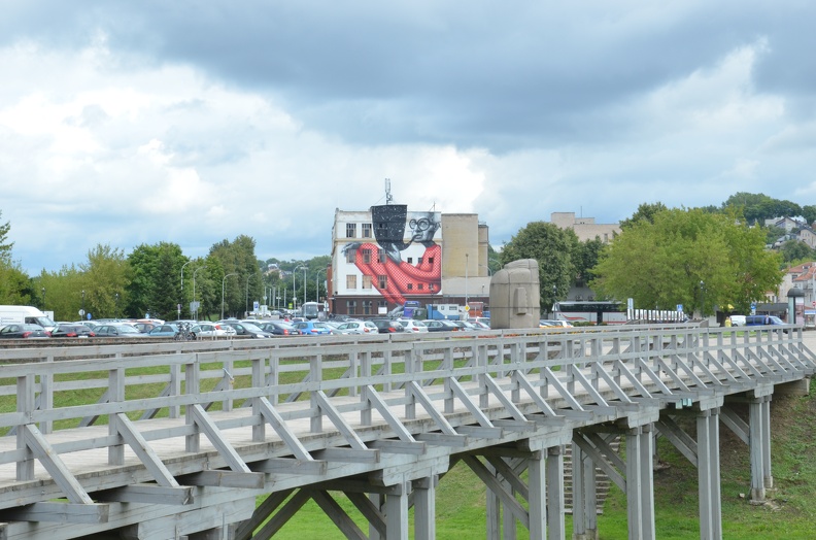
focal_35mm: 63
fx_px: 1425
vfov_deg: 21.5
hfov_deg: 32.0
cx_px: 408
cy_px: 270
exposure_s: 1/80
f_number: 18
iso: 320
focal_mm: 42
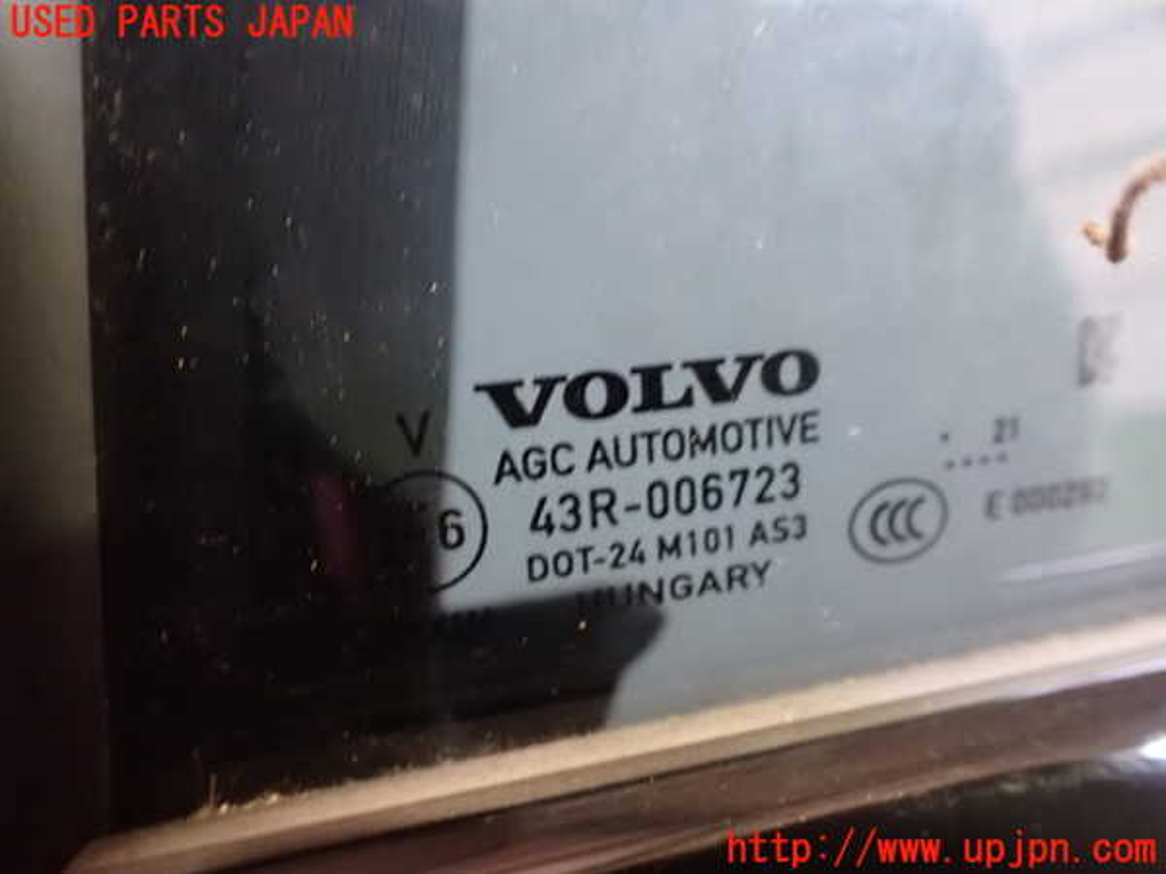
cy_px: 437
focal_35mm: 30
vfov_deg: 46.8
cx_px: 583
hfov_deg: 60.0
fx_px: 1011
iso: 1600
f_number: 2.3
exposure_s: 1/25
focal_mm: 5.4
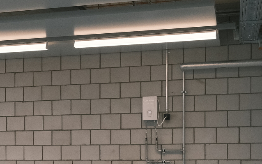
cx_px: 14
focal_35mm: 90
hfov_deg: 22.3
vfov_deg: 14.2
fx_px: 643
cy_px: 174
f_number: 5.6
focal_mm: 14.5
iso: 1600
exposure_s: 1/250
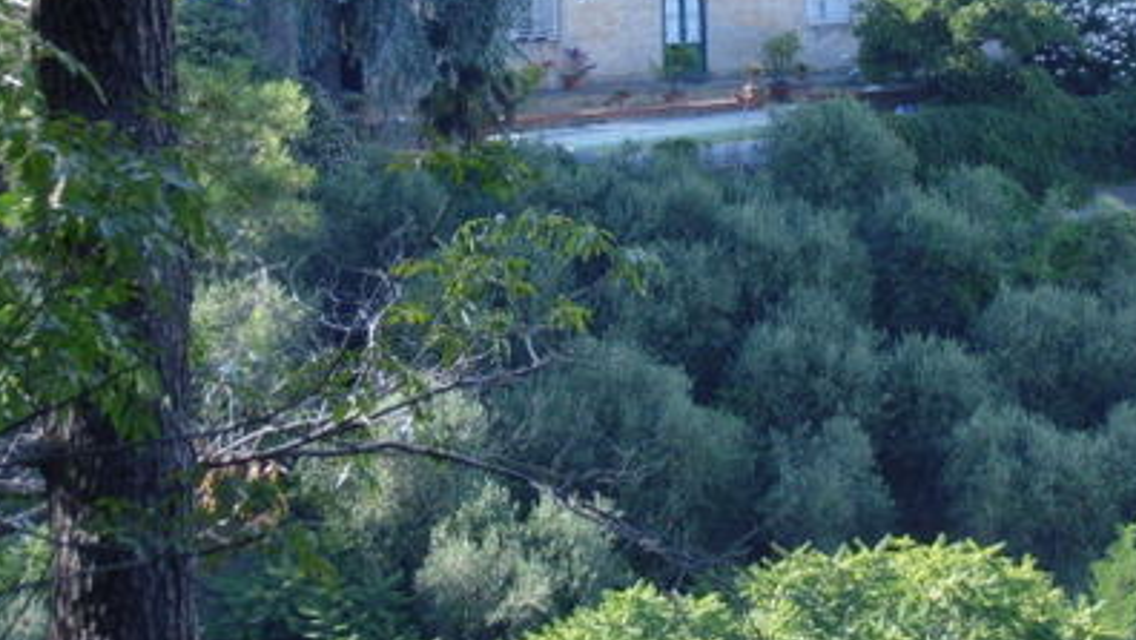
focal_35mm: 286
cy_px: 60
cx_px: 620
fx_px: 8617
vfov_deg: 4.2
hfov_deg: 7.5
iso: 100
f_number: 5
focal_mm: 23.8
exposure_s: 1/160
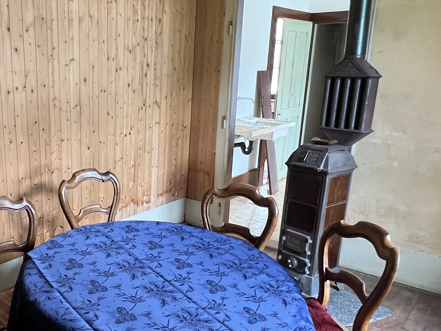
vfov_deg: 42.8
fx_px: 420
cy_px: 196
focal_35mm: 33
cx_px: 115
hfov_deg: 53.1
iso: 400
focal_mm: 1.57
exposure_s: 1/60
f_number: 1.8
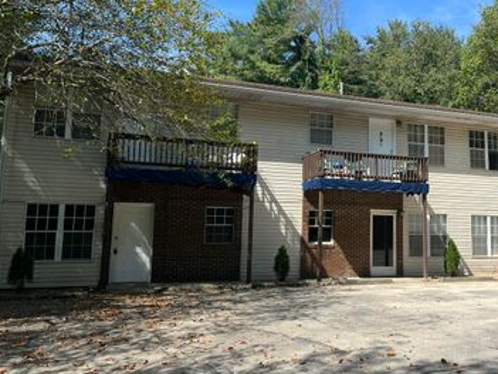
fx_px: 533
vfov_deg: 38.7
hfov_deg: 48.8
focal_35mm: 37
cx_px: 352
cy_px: 169
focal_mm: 5.1
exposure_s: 1/2024
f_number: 1.6
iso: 50
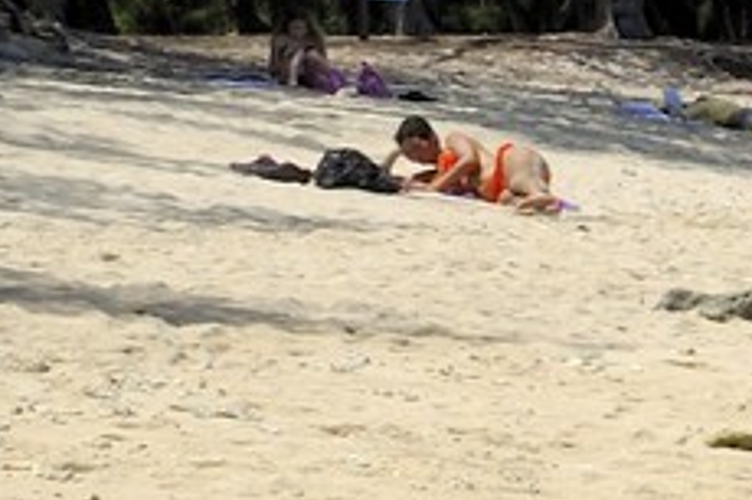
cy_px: 438
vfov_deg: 8.2
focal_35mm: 167
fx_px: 3486
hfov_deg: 9.0
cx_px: 2527
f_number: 16
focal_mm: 24
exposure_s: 1/200
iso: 200
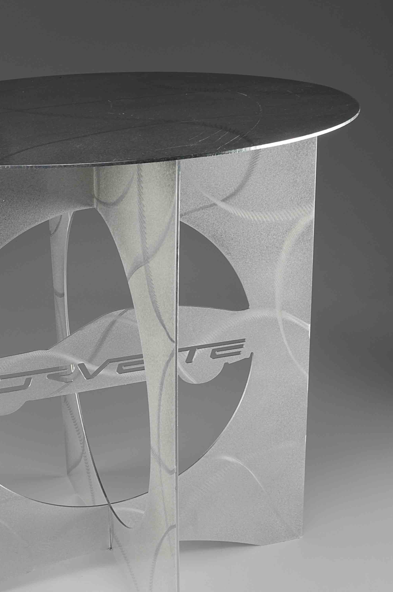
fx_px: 970
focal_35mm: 59
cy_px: 323
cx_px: 89
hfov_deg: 22.6
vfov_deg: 34.0
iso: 100
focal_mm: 24
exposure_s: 1/80
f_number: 13
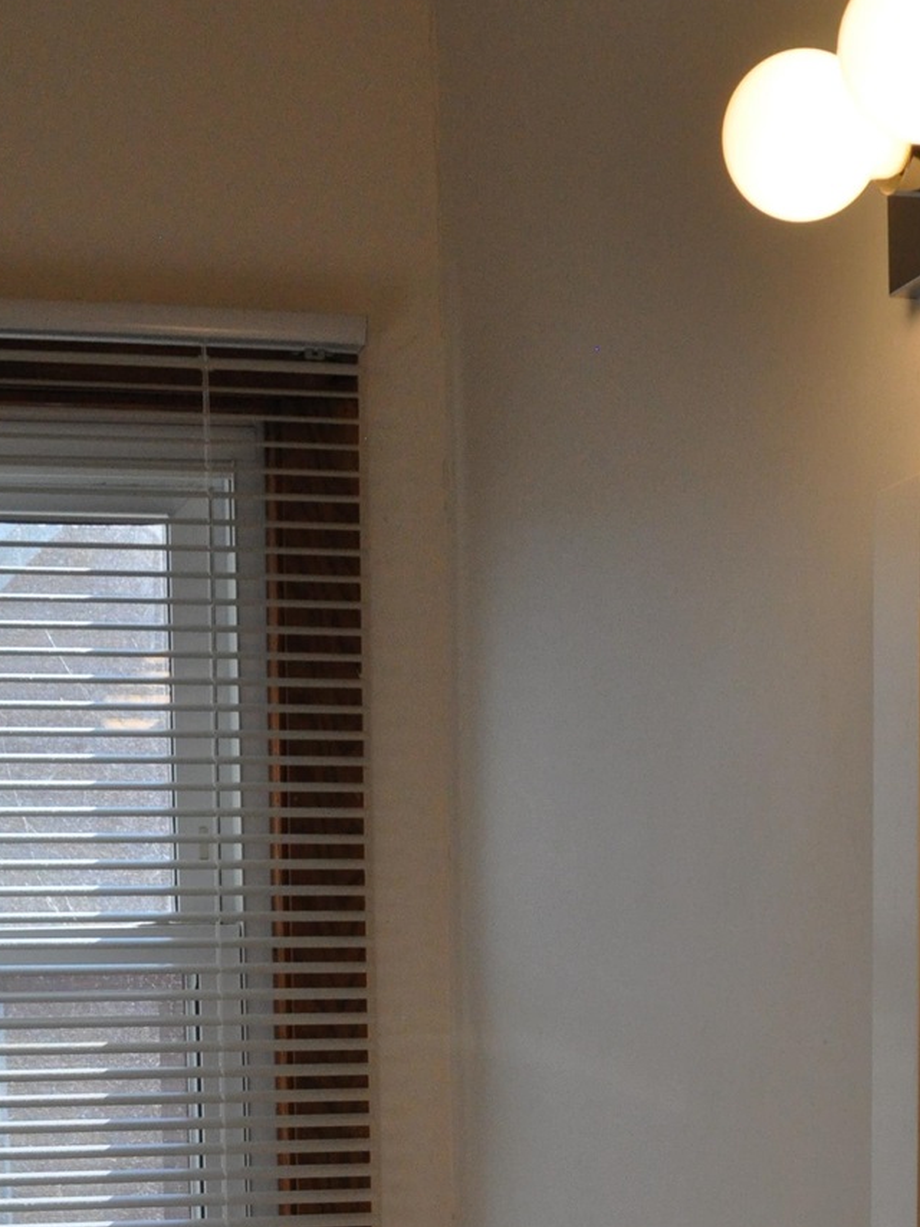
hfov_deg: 21.0
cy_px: 1496
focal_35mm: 70
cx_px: 482
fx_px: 2480
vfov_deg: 24.9
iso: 800
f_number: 9
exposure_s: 1/320
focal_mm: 18
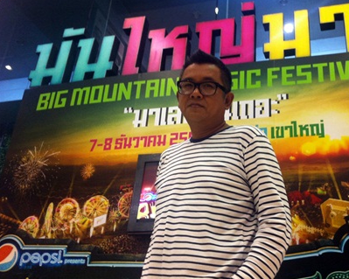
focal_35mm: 47
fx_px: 485
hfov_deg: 39.2
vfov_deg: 32.0
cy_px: 116
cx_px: 223
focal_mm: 3.85
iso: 125
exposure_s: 1/15
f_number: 2.8
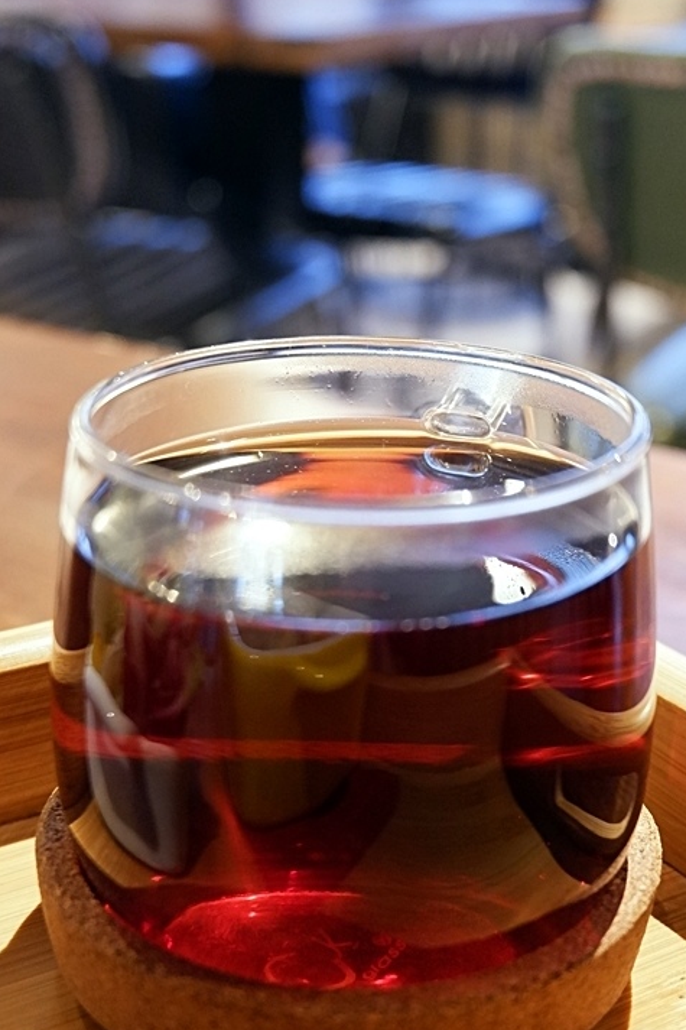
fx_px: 1516
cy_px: 588
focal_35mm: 53
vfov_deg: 37.5
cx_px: 362
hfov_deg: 25.5
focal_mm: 28.2
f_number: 4.5
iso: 3200
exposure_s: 1/9
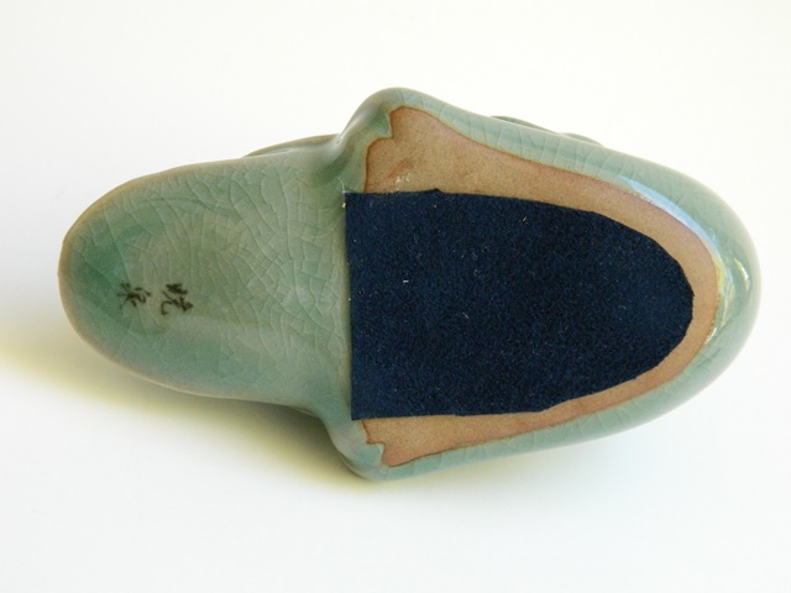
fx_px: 1919
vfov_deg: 17.6
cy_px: 296
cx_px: 396
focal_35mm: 84
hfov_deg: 23.3
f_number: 4.2
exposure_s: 1/80
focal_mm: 15.1
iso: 400
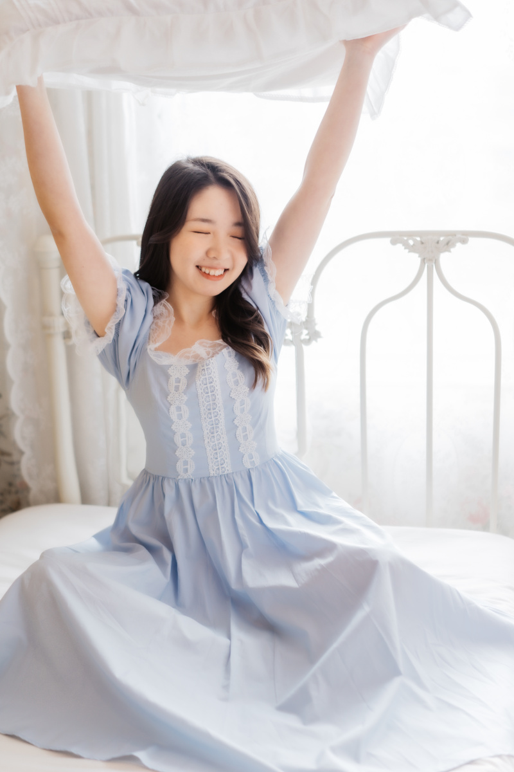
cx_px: 257
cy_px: 386
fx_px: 1178
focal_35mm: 55
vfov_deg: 36.2
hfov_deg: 24.6
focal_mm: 55
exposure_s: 1/125
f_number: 2.2
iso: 200
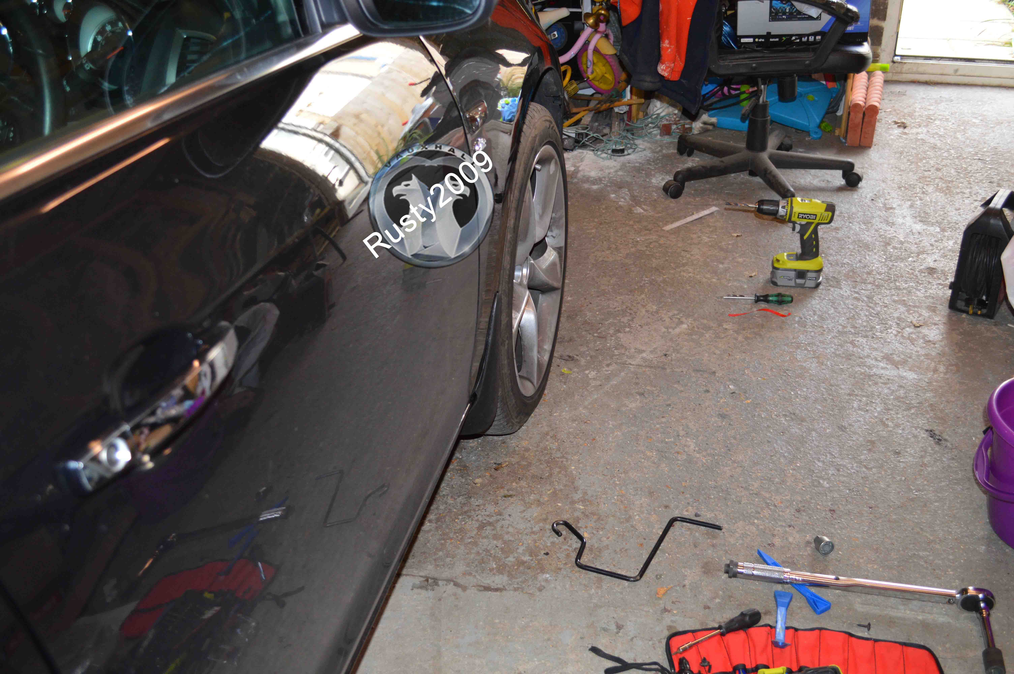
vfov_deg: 36.8
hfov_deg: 53.2
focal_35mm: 36
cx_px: 507
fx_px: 1013
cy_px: 337
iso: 560
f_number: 4
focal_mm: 24
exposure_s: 1/60
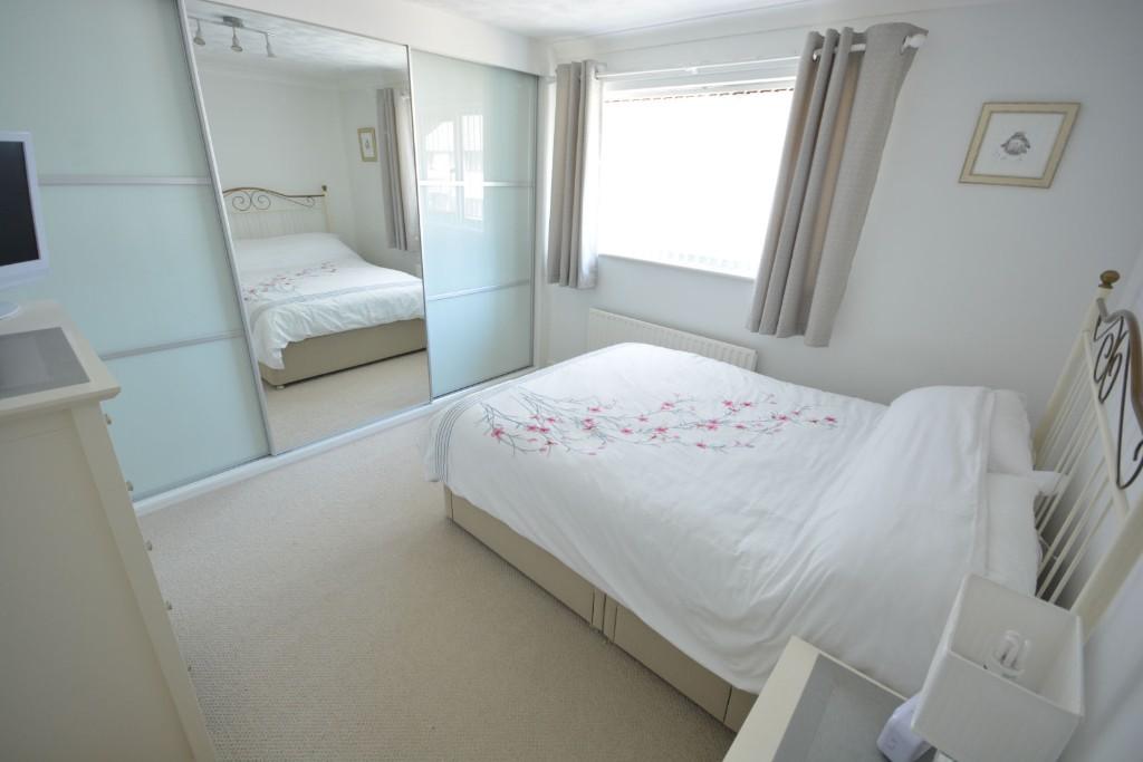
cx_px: 572
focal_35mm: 15
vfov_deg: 77.3
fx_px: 476
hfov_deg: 100.4
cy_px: 381
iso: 400
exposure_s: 1/10
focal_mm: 10
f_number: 6.3
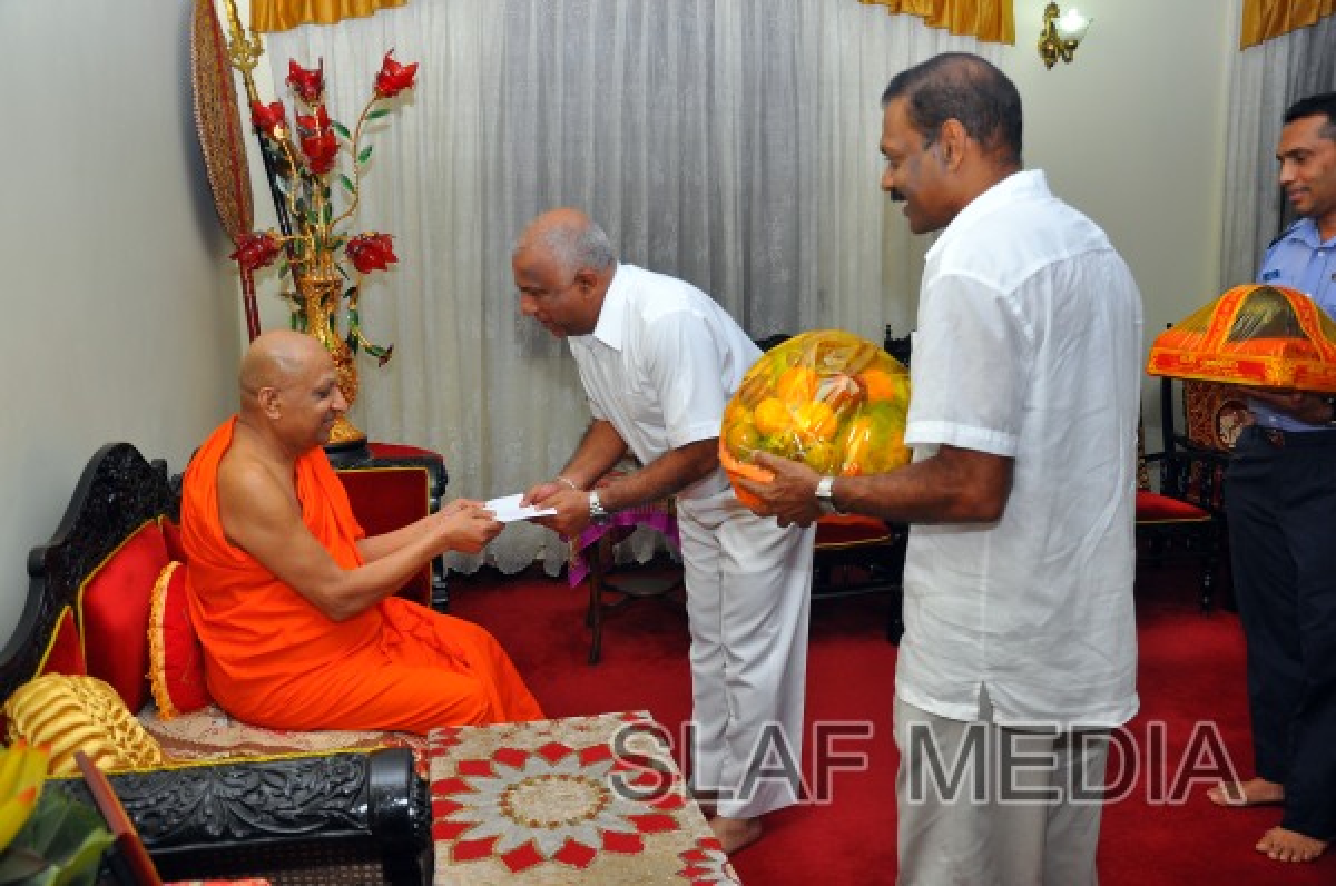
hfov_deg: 59.6
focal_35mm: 32
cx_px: 668
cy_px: 443
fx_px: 1167
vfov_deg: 41.6
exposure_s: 1/160
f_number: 5.6
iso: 500
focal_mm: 21
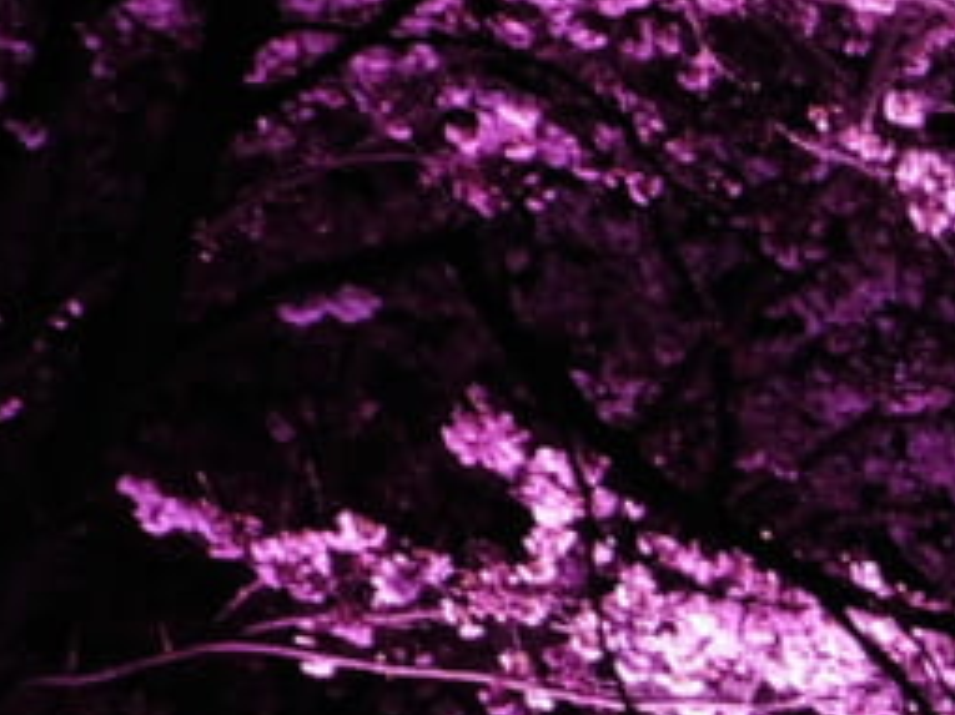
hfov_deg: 9.3
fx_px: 5653
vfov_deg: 7.1
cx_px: 1644
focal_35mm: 205
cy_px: 1101
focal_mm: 9
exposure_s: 1/15
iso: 450
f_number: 3.8
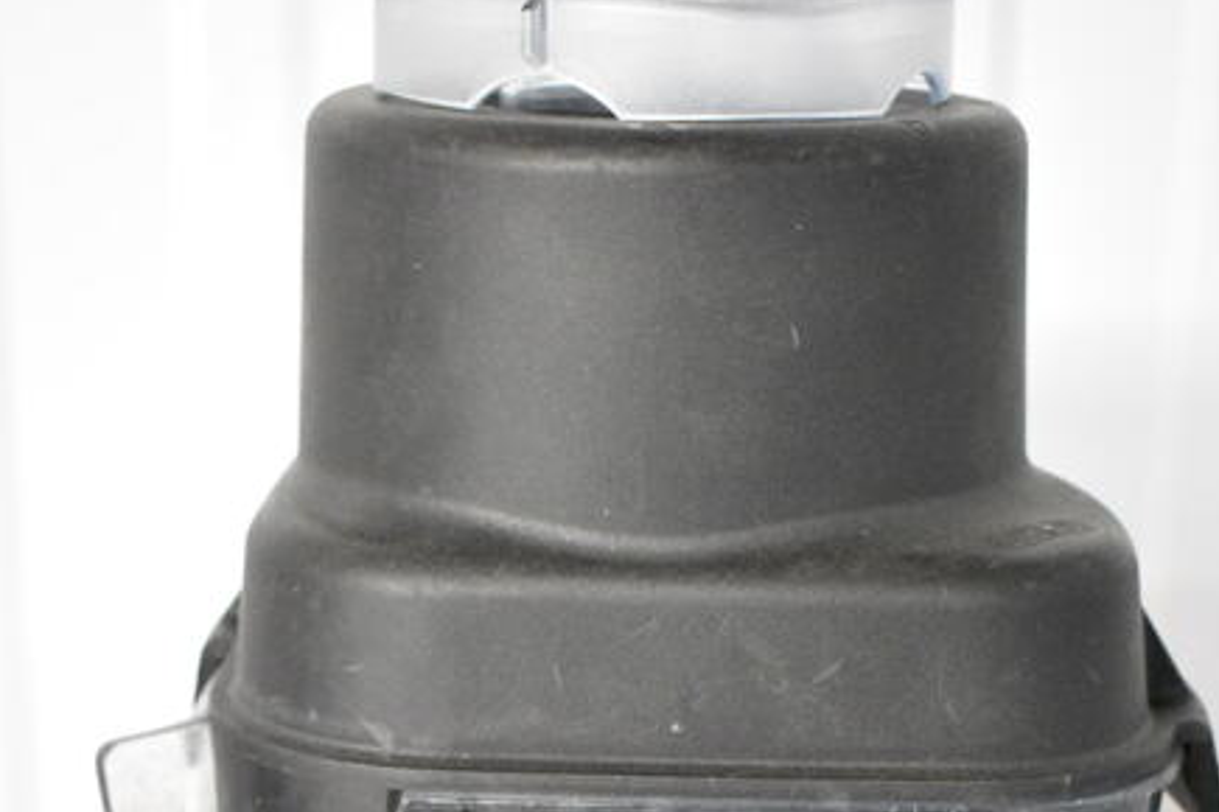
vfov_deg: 16.1
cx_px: 659
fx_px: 2776
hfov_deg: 24.8
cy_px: 928
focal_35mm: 82
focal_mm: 26
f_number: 5
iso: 6400
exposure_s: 1/160
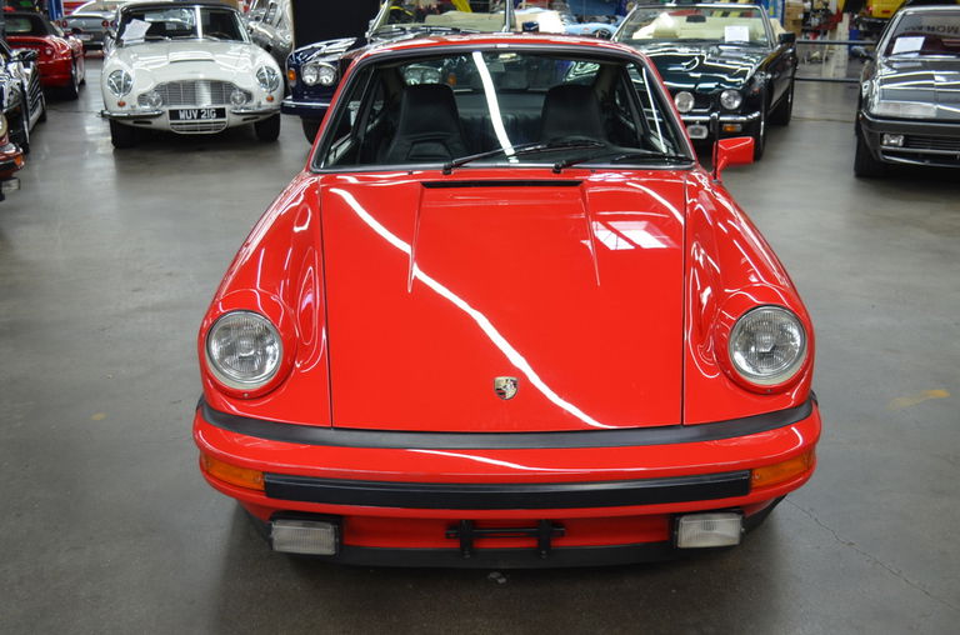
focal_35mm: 39
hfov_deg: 49.7
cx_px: 480
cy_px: 318
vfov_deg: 34.0
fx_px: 1037
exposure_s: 1/60
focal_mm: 26
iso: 560
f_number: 4.2
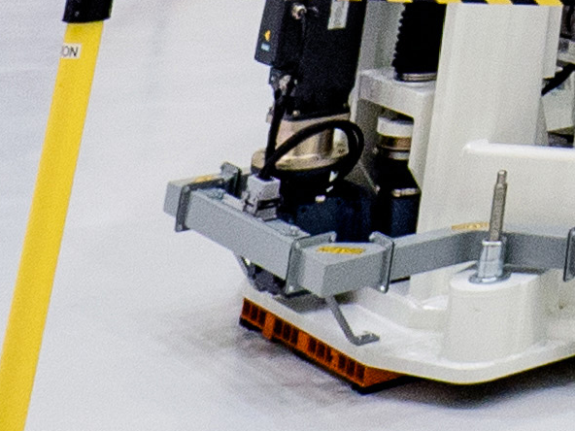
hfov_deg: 14.1
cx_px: 1268
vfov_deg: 8.7
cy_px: -1146
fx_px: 1811
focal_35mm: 109
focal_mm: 7
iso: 400
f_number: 3.5
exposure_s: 1/125
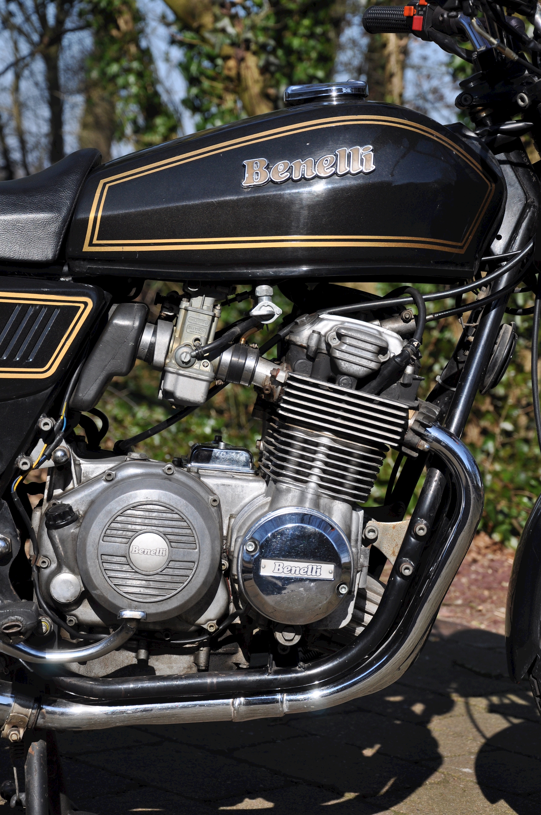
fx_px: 2237
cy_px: 408
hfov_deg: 13.8
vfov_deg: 20.6
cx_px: 270
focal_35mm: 99
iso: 200
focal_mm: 66
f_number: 7.1
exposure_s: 1/800
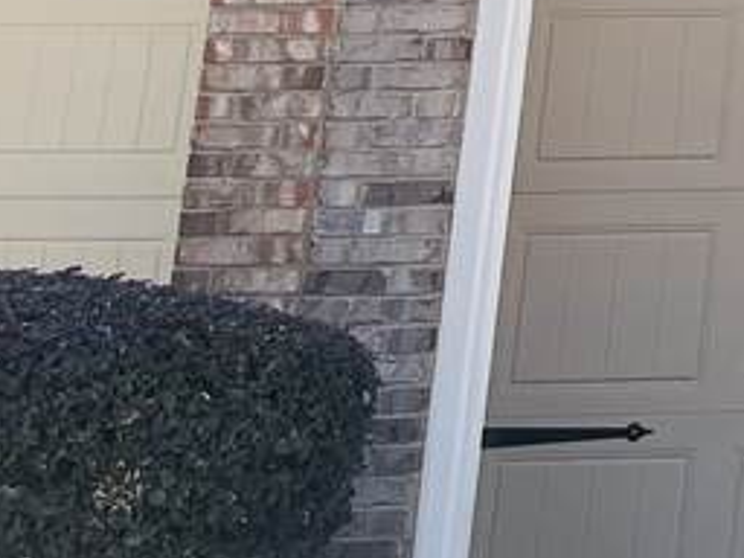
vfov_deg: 10.6
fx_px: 2794
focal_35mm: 130
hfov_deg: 12.0
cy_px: -512
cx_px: 1837
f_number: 1.6
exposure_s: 1/1163
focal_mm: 5.1
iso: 50
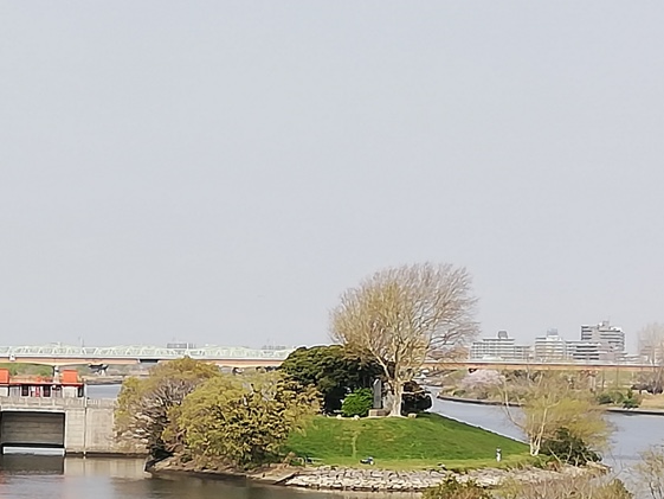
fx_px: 2494
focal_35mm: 130
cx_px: -76
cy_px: 427
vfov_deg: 11.4
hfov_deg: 14.8
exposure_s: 1/970
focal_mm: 3.81
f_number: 2.2
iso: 50
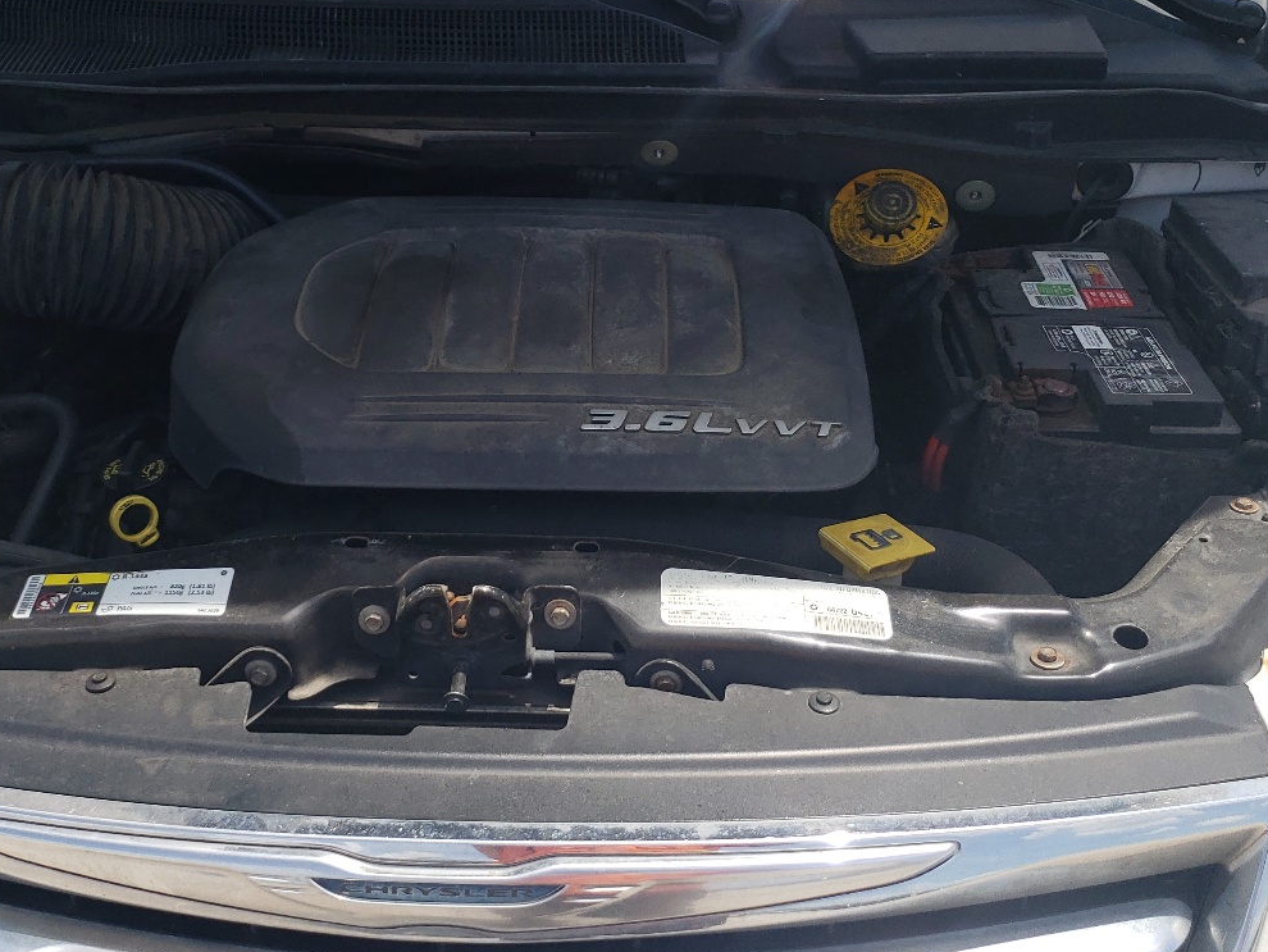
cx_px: 576
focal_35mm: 42
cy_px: 395
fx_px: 1539
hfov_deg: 44.7
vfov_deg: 34.3
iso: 50
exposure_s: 1/2500
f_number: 1.5
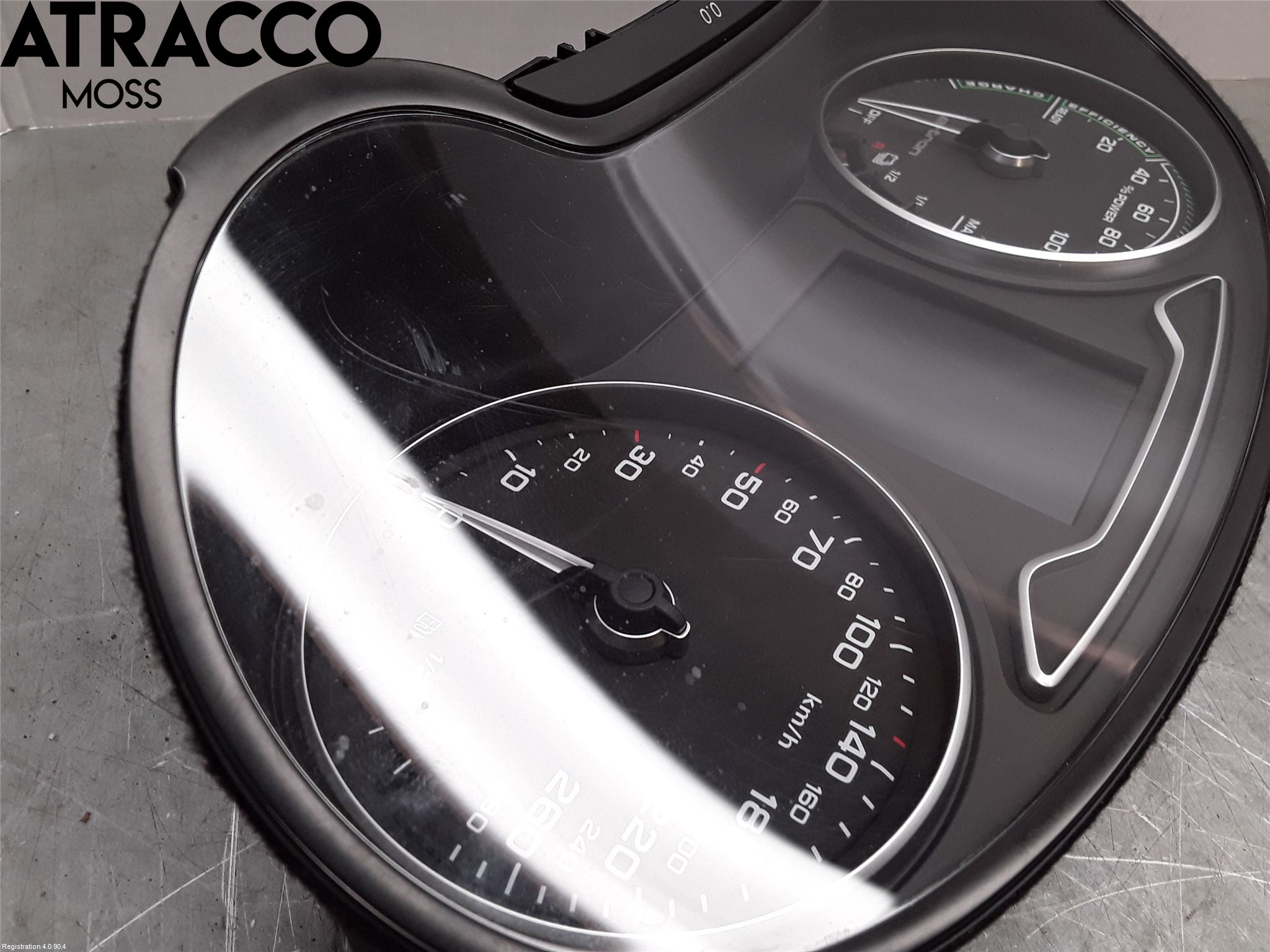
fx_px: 1027
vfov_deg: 49.7
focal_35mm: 28
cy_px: 476
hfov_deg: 63.4
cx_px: 635
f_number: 1.9
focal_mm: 2.91
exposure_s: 1/100
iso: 50
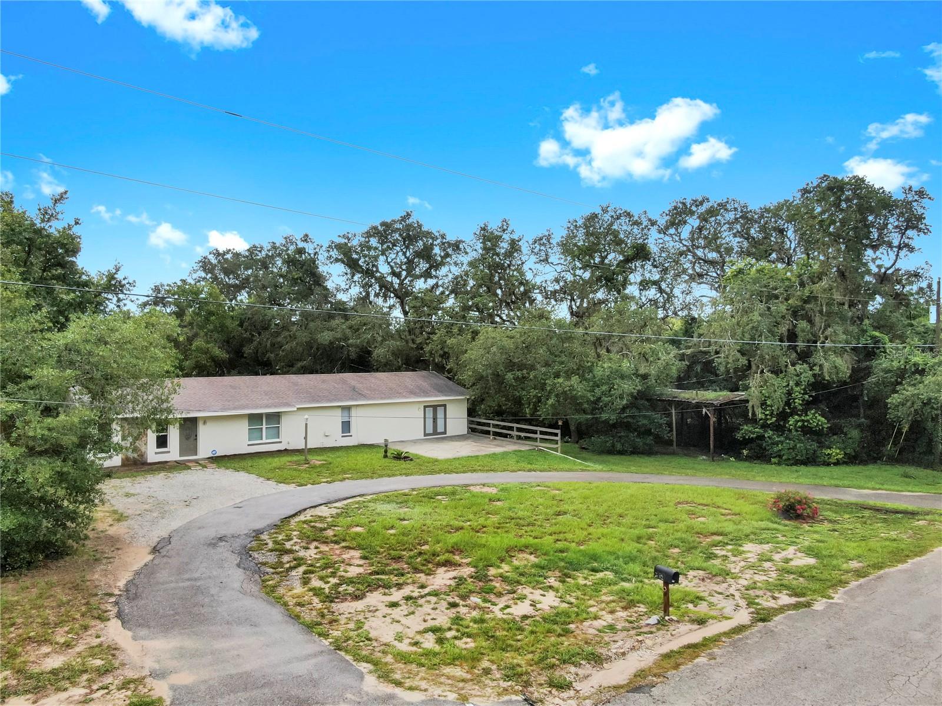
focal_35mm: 24
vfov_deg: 56.8
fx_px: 653
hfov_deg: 71.6
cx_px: 471
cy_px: 353
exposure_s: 1/1600
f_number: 2.8
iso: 110
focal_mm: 4.39
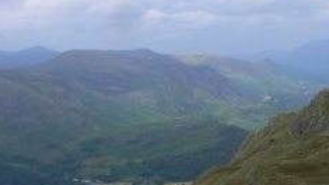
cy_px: 142
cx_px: 276
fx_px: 628
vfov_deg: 16.6
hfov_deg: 28.6
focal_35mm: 72
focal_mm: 6
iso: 80
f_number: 7.1
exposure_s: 1/400
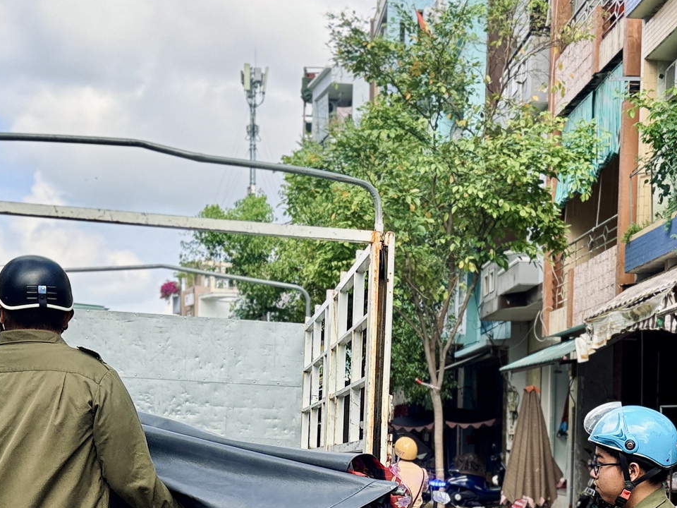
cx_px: 413
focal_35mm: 64
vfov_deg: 22.4
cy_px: 452
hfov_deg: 30.2
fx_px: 1252
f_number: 1.78
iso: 100
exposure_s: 1/2000
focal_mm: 6.76
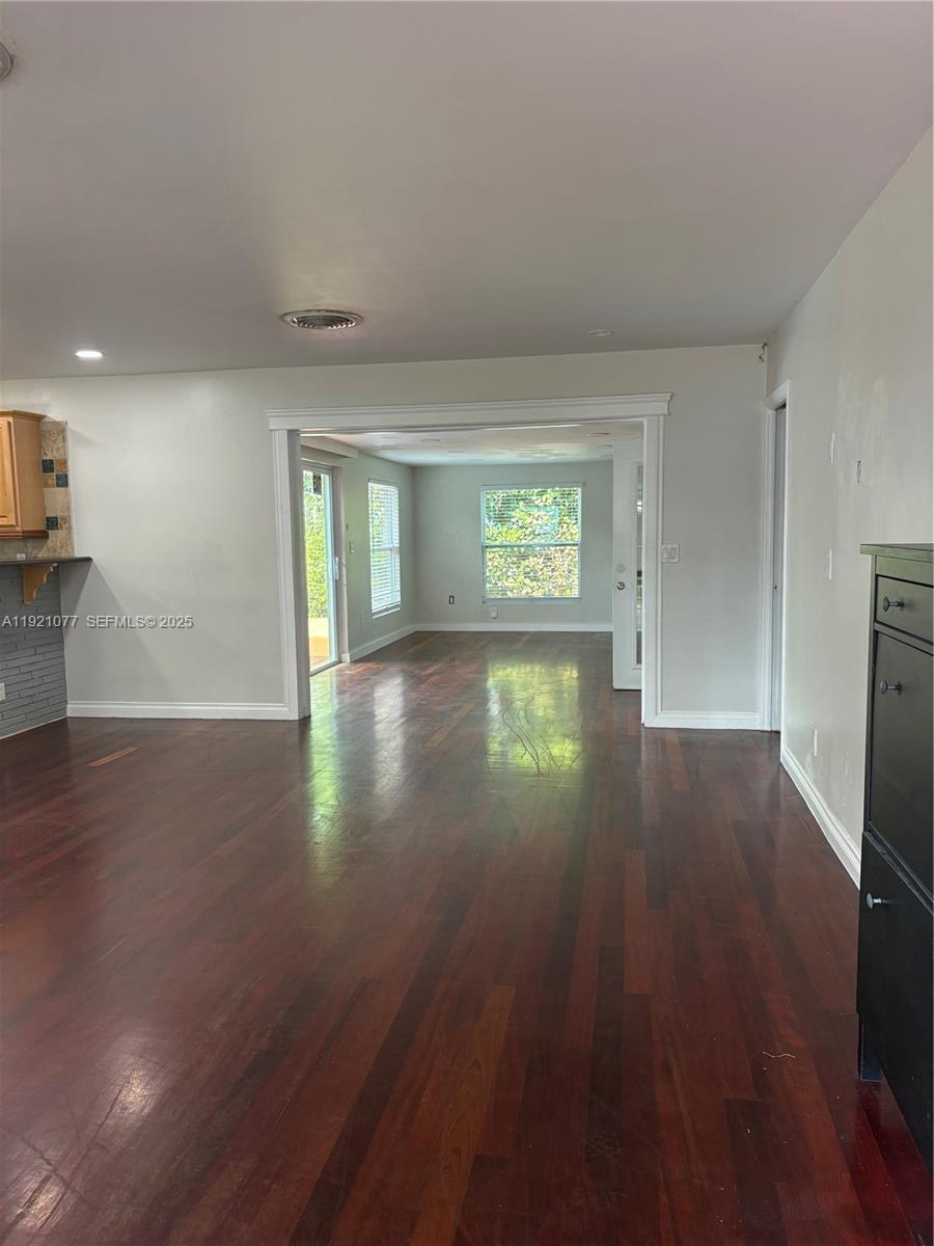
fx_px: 935
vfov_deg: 67.3
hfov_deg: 53.1
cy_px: 623
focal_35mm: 26
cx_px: 467
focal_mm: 5.96
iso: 125
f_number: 1.6
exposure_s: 1/120
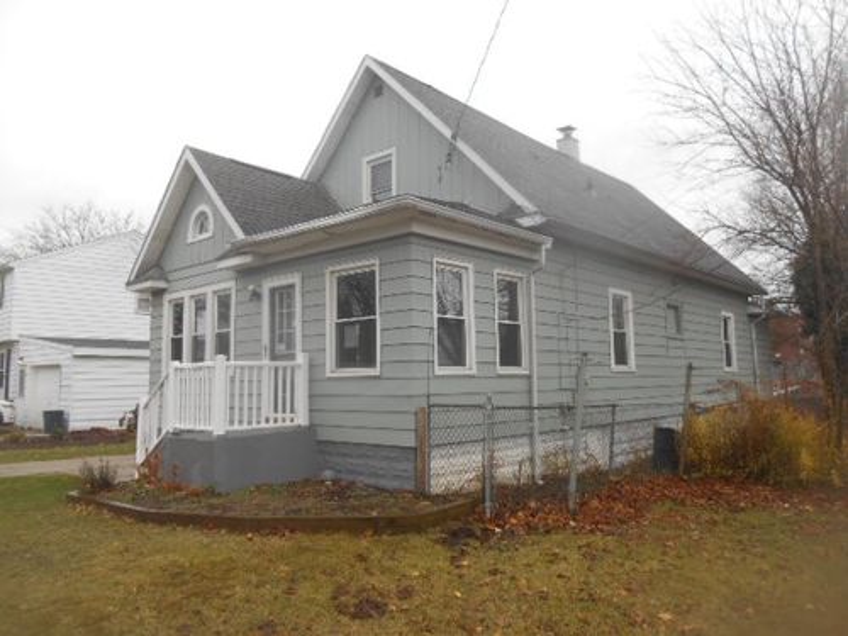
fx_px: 637
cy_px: 318
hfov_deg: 67.3
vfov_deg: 53.1
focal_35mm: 26
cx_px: 424
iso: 80
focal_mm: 4.7
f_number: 3.4
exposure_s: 1/80
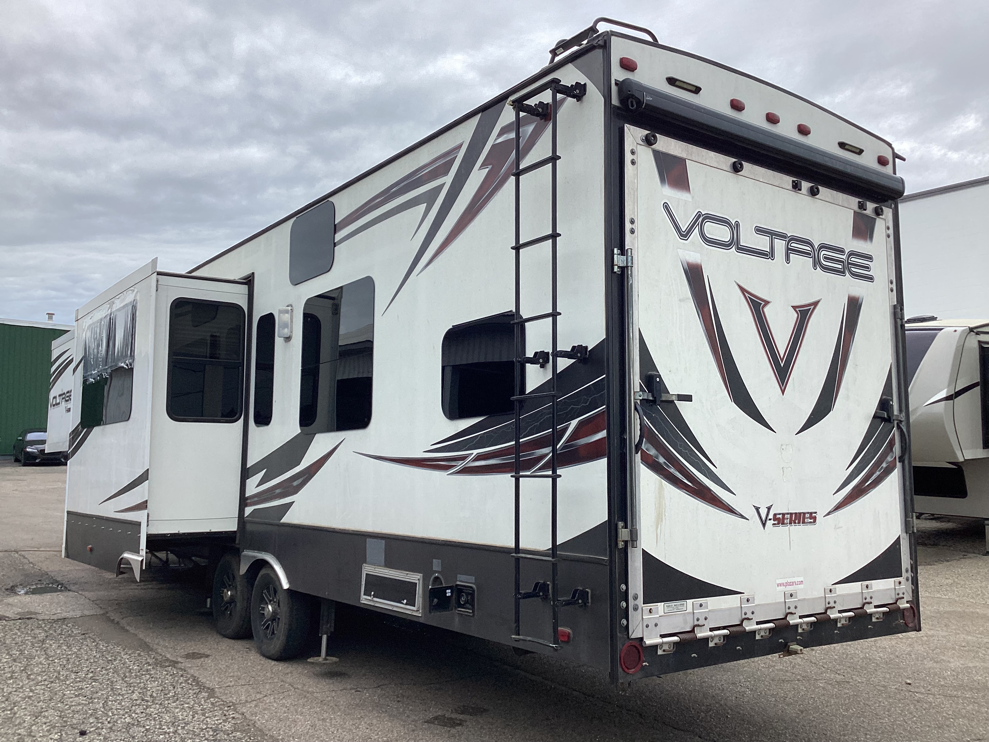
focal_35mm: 31
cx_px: 494
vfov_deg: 45.4
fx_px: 886
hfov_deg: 58.4
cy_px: 371
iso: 25
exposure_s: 1/455
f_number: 2.4
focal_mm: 3.3
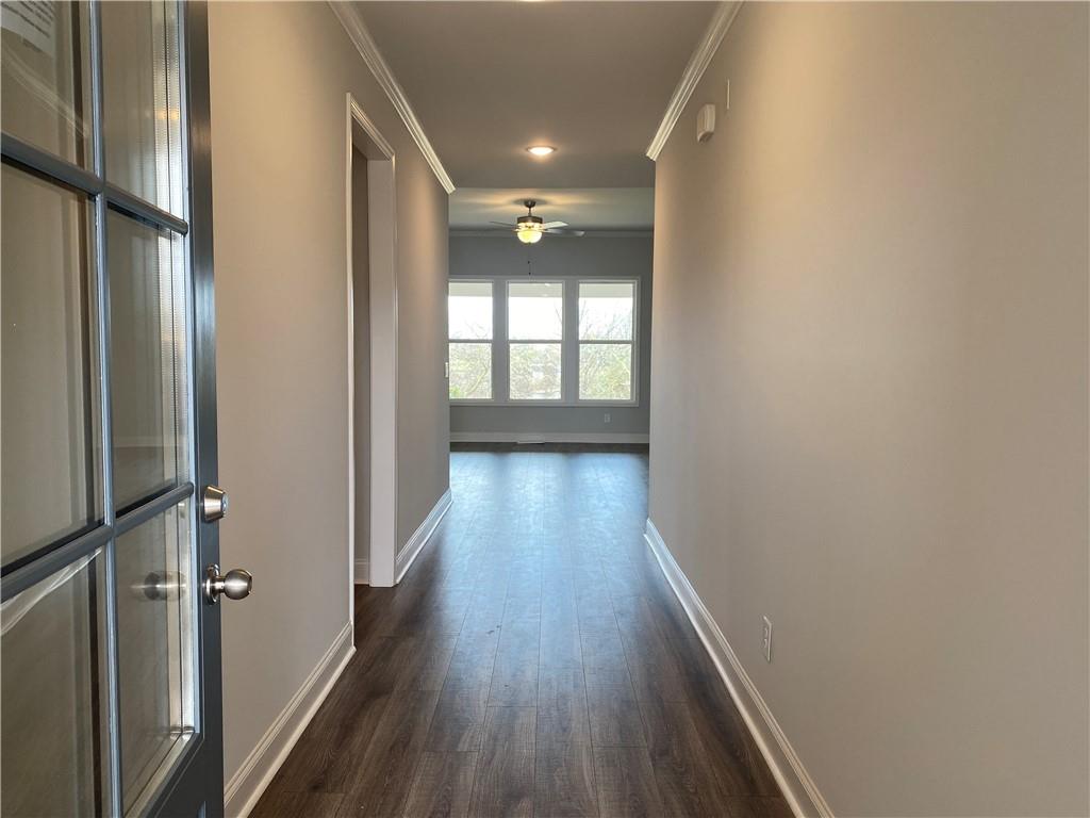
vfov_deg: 53.1
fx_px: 819
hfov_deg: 67.3
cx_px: 545
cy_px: 409
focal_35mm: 26
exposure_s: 1/120
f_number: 1.8
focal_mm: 4.25
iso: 80
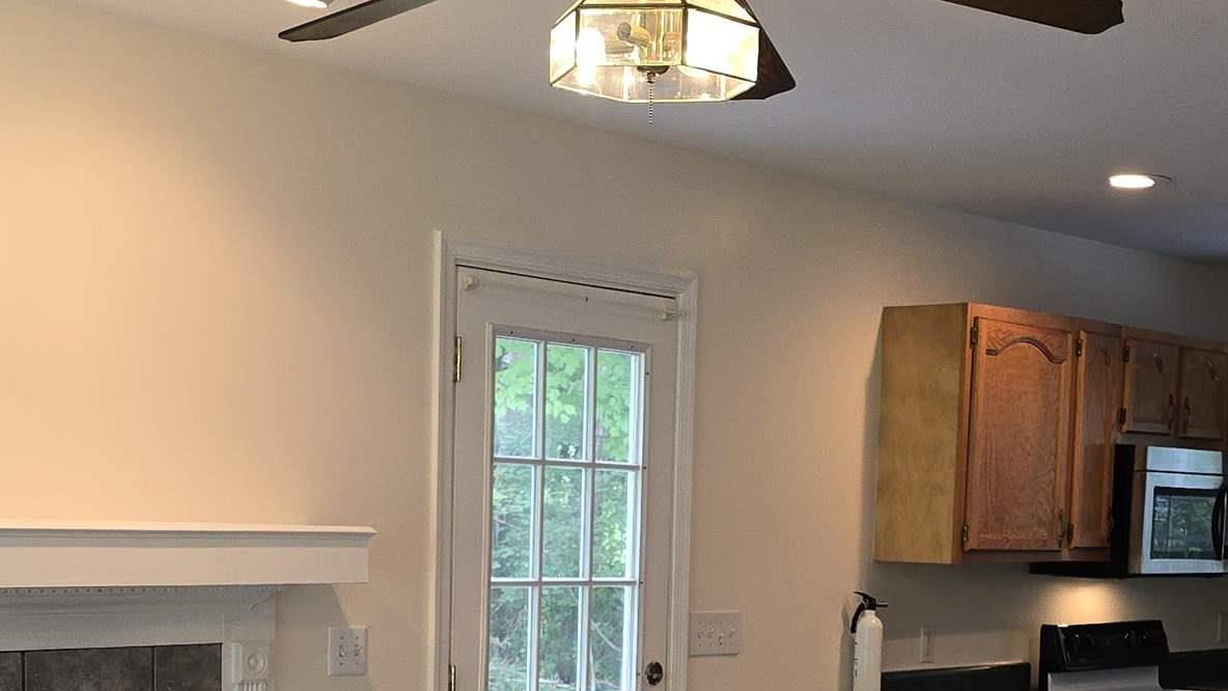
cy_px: 696
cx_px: 722
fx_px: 2117
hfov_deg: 32.3
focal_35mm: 65
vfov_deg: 18.1
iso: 80
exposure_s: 1/60
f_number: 1.7
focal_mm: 6.3
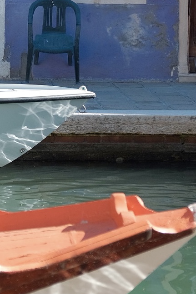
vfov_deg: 17.5
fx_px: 940
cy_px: 13
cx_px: 93
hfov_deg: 11.9
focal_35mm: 115
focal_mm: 39
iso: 200
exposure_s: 1/640
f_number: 3.6
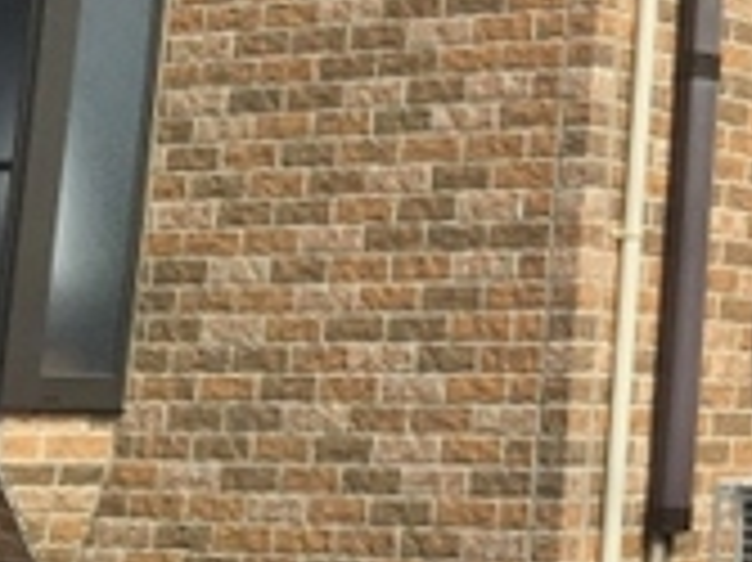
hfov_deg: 15.6
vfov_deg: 13.2
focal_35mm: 111
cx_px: 1274
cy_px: 13
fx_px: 2410
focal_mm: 4.15
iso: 32
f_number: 2.2
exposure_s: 1/3049
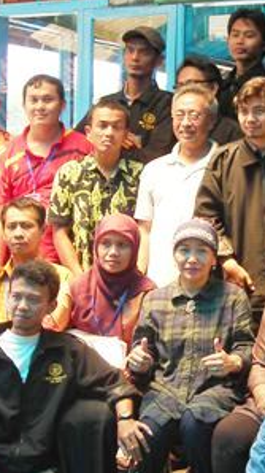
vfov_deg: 23.9
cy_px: 219
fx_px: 1115
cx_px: 287
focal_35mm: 89
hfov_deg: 13.3
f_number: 3.2
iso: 50
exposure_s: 1/51.3
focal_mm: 6.3
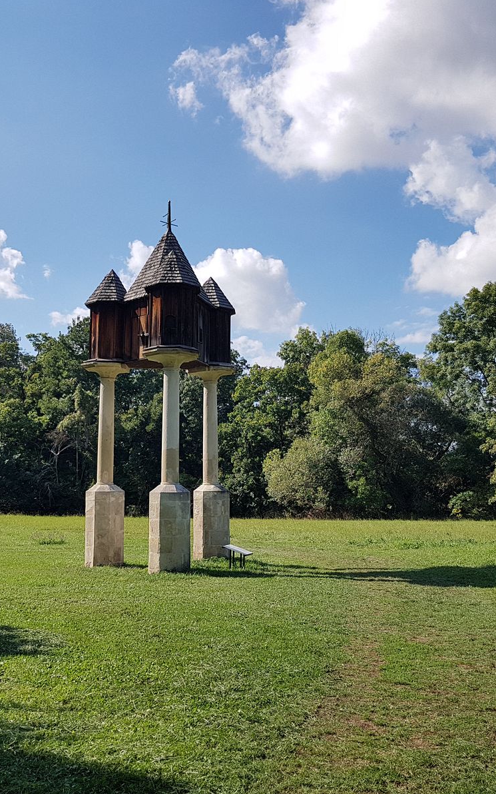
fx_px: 800
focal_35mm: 37
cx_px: 262
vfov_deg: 52.7
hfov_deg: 34.4
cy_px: 395
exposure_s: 1/2856
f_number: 1.7
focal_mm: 4.2
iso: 50
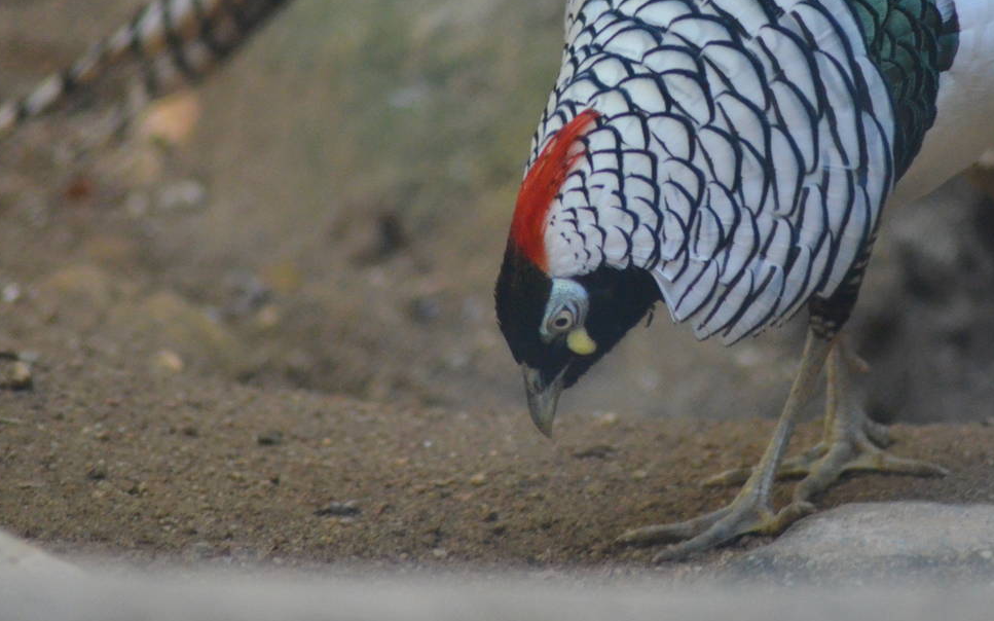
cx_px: 659
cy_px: 161
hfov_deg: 3.5
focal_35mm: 606
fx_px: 16414
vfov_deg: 2.2
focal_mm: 240
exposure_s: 1/160
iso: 3200
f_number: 5
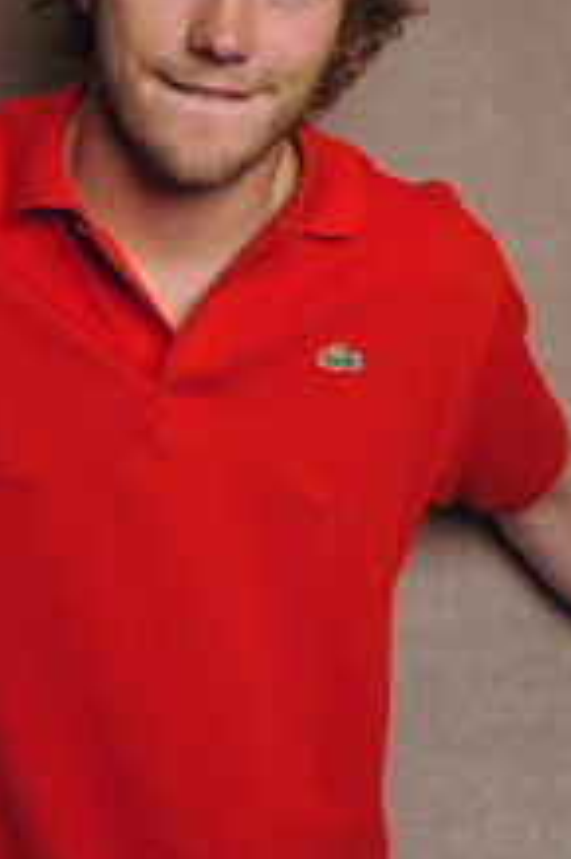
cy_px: 430
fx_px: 1835
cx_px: 195
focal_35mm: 77
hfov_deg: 17.6
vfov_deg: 26.3
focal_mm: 28
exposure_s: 1/250
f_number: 22
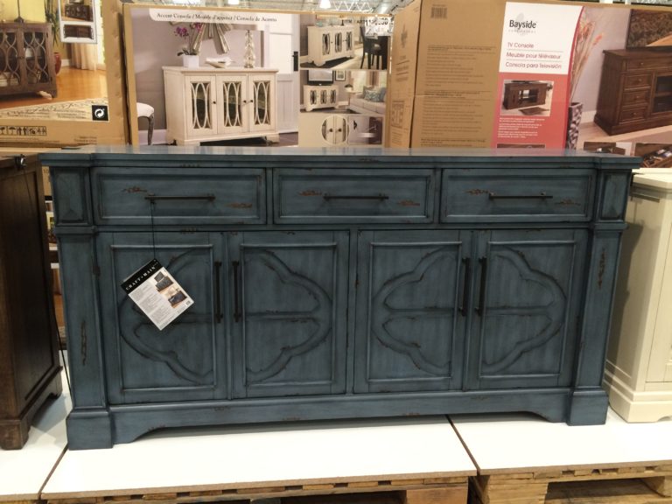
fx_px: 563
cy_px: 252
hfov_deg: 61.7
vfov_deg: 48.2
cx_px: 336
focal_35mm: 29
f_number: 2.2
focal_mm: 4.15
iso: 80
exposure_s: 1/33
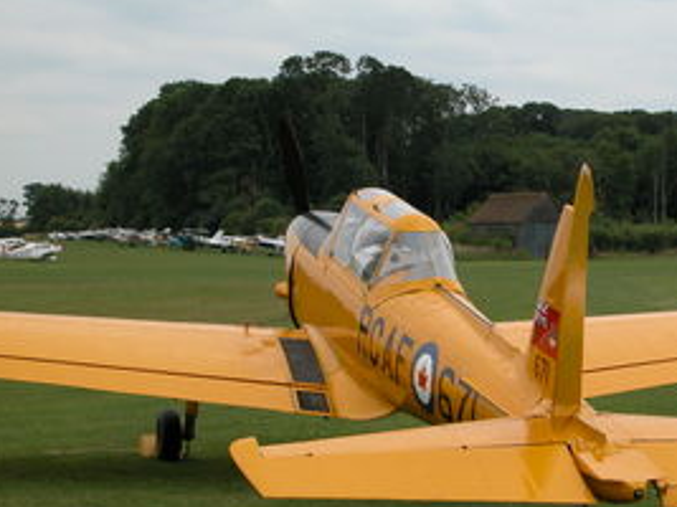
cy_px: 292
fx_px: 1935
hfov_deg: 19.7
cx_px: 492
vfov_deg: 14.9
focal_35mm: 99
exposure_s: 1/360
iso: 100
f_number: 6.5
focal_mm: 16.8
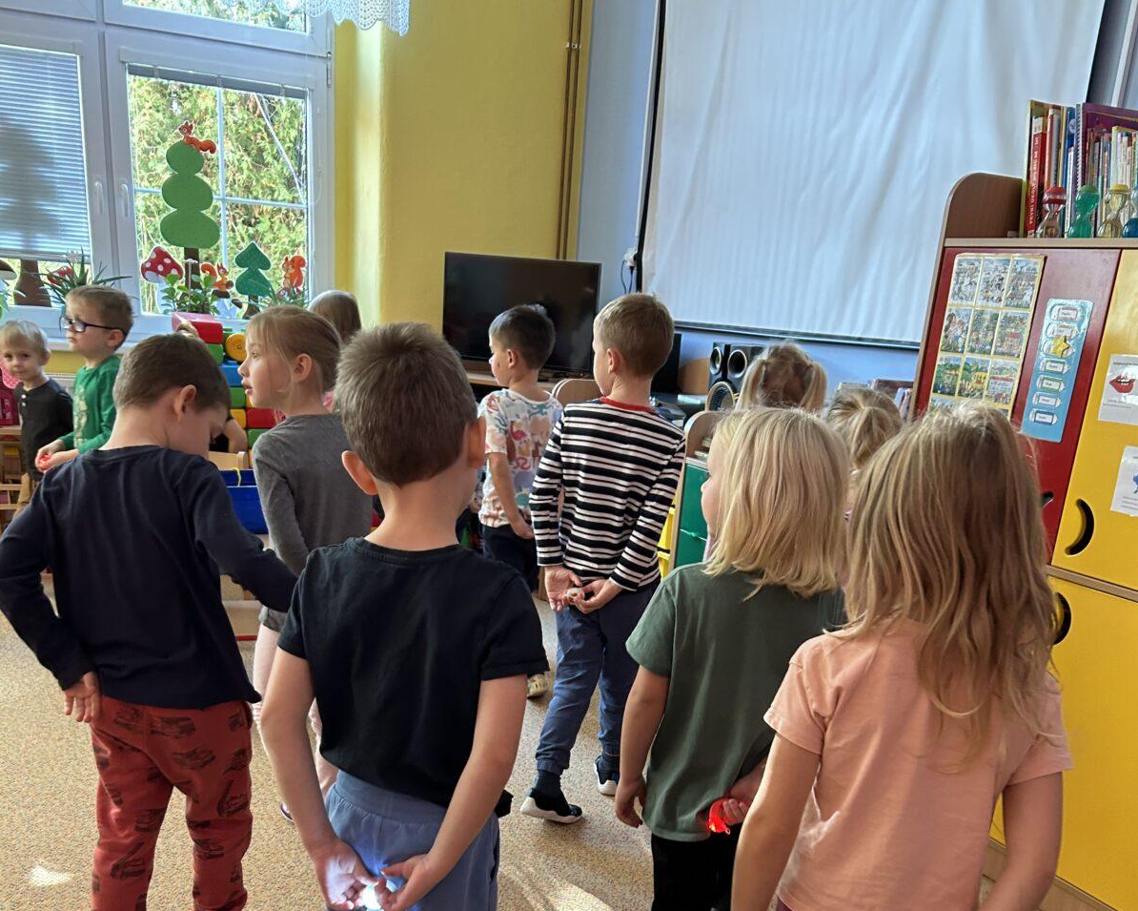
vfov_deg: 41.2
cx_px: 568
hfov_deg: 52.8
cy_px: 748
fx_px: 1145
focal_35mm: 34
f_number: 1.5
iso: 200
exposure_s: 1/60
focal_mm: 5.7
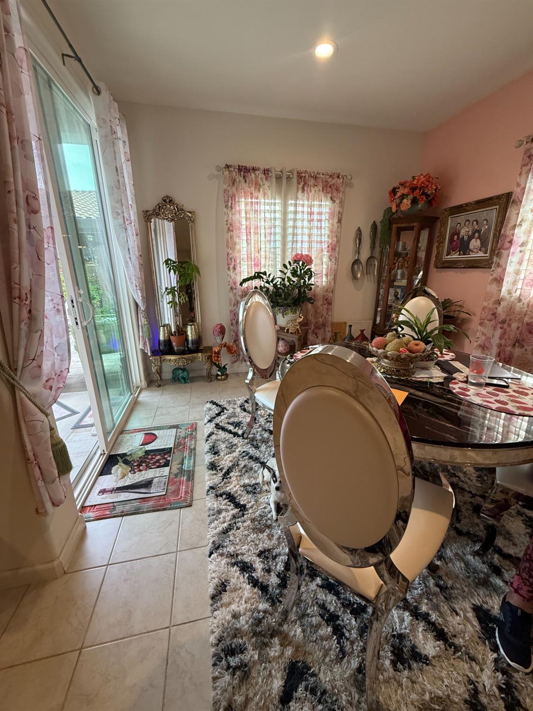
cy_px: 356
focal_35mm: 14
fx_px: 287
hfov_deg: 85.7
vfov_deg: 102.1
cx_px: 266
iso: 200
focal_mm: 2.22
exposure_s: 1/120
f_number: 2.2
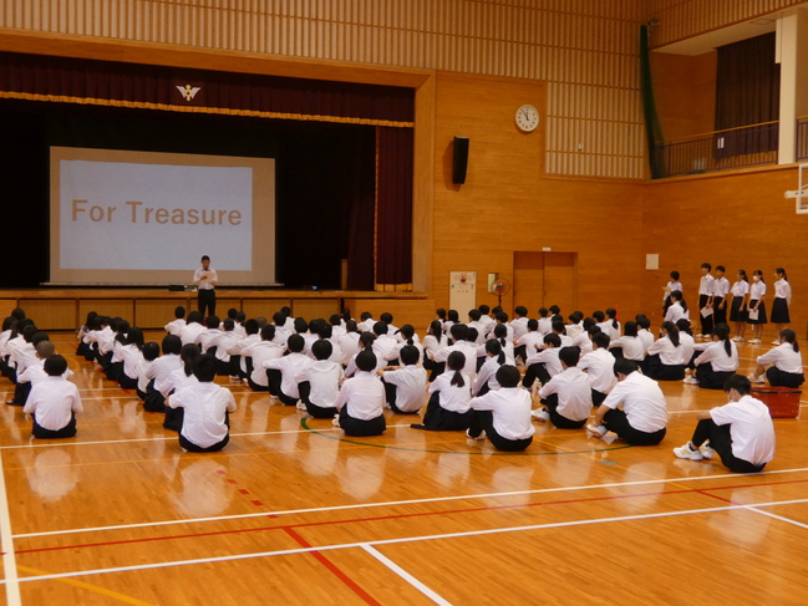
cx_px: 404
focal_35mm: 43
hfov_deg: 43.8
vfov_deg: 33.6
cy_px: 303
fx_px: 1004
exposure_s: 1/80
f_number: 3.7
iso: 500
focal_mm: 7.8
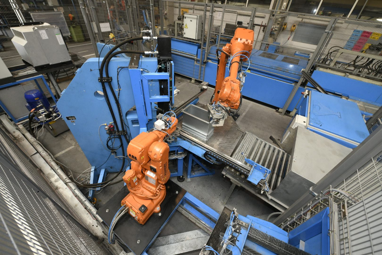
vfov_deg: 77.3
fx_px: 159
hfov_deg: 100.4
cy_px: 128
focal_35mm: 15
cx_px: 191
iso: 1100
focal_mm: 15
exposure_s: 1/80
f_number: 6.3
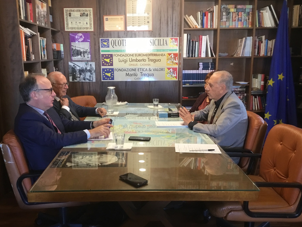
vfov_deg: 39.6
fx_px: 314
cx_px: 140
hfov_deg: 51.3
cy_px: 125
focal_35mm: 36
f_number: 2.4
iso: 125
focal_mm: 3.3
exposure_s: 1/33
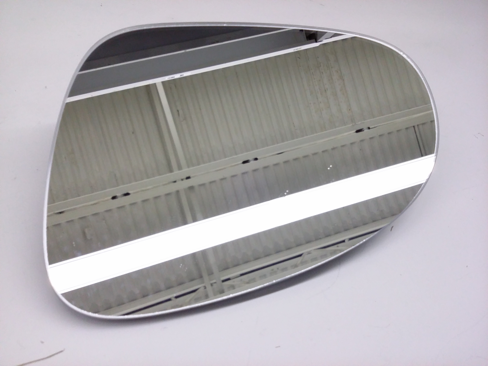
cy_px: 183
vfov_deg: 44.2
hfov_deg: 56.8
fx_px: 451
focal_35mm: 32
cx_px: 244
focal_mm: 3.4
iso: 200
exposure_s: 1/30
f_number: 2.4
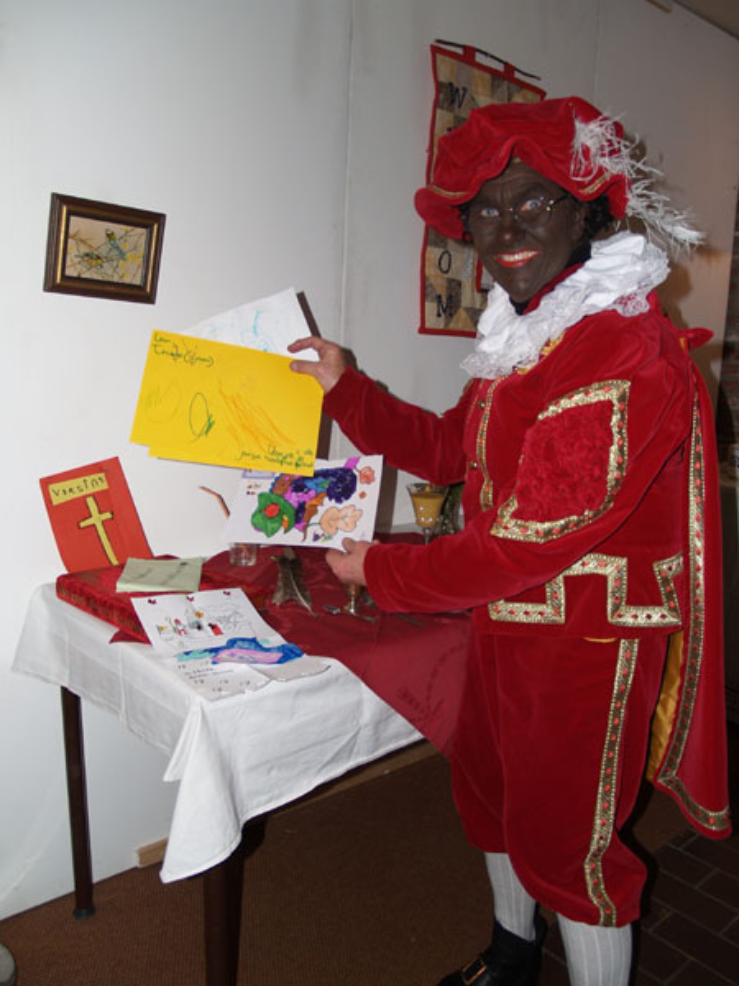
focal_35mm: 29
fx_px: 825
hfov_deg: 48.2
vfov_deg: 61.7
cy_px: 493
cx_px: 370
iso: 25
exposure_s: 1/128
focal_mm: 4.15
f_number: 2.2
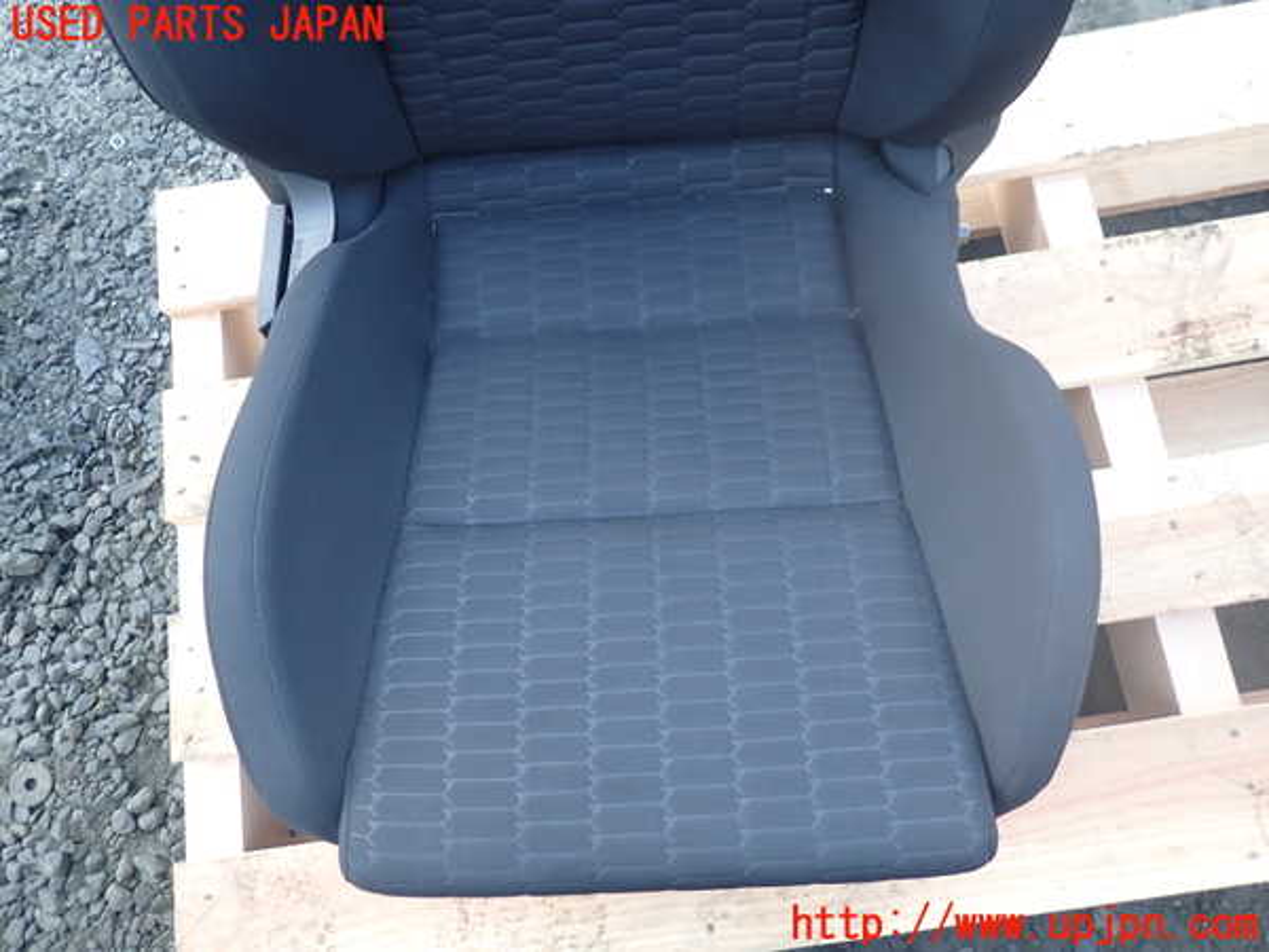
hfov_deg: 69.4
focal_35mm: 25
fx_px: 916
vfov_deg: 54.9
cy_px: 476
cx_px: 634
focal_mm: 4.5
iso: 125
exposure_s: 1/60
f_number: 2
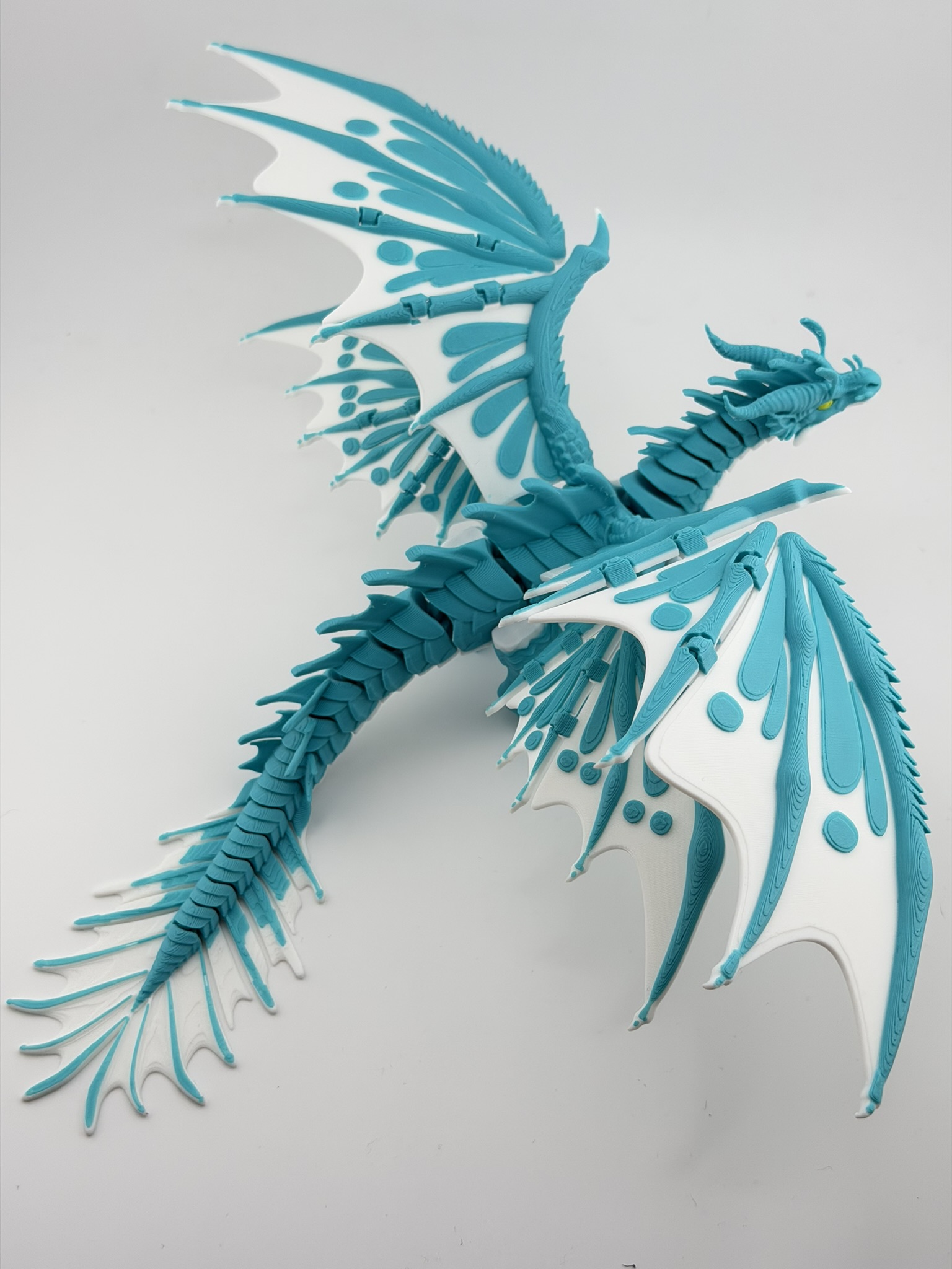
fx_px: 1760
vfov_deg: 39.7
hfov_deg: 30.3
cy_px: 634
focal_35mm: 48
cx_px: 476
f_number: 1.78
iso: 64
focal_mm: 6.76
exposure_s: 1/1980
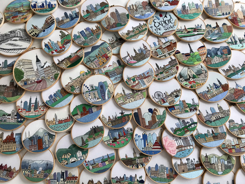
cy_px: 92
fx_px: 198
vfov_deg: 49.7
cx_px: 122
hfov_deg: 63.4
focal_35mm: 28
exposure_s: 1/146
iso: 20
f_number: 1.8
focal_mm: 3.99
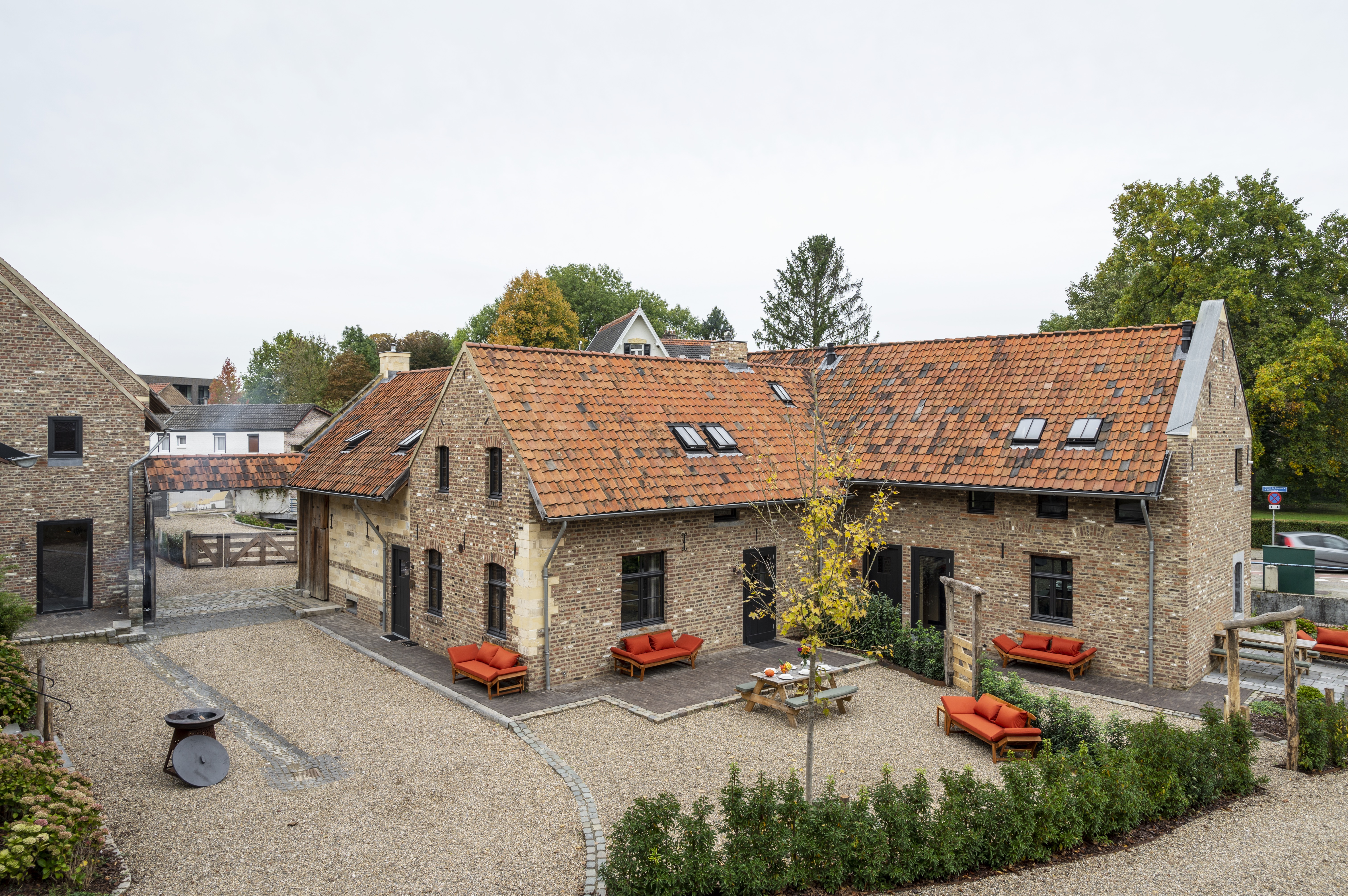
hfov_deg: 73.8
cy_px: 448
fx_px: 898
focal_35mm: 24
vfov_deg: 53.1
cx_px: 674
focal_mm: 24
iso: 100
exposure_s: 1/50
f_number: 8
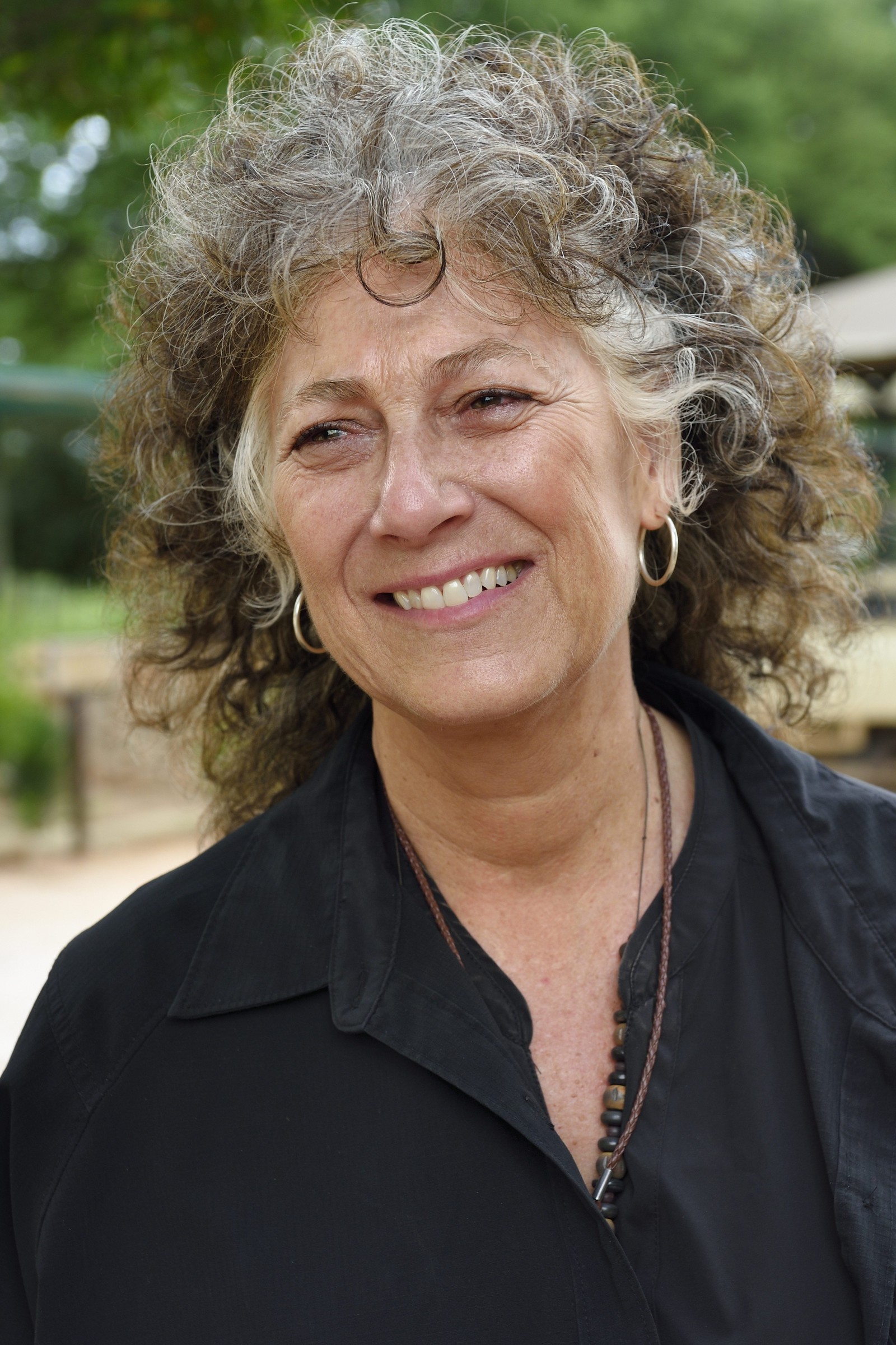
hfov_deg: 19.5
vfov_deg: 28.8
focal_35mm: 70
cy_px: 672
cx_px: 448
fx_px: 2613
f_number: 7.1
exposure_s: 1/160
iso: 400
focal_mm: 70
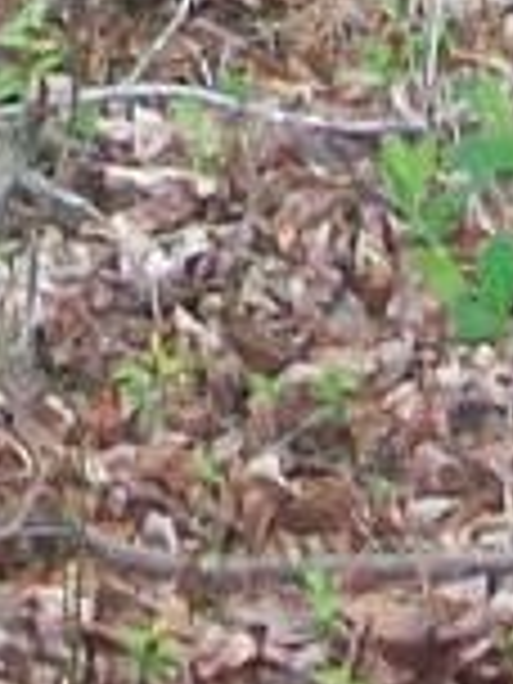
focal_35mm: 526
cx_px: 83
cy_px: -1789
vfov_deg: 3.6
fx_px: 10394
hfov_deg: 2.8
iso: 160
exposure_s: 1/100
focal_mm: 8.8
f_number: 3.6
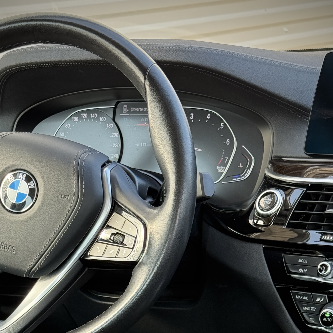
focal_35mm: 99
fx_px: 1077
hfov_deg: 17.6
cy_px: 365
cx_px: 148
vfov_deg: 17.0
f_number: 1.78
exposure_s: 1/244
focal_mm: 6.76
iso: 160
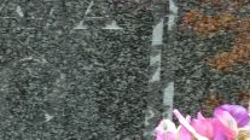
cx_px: -31
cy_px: 45
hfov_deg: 8.8
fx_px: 1609
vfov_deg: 5.0
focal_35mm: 243
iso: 80
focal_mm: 11.9
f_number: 4.1
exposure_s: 1/50
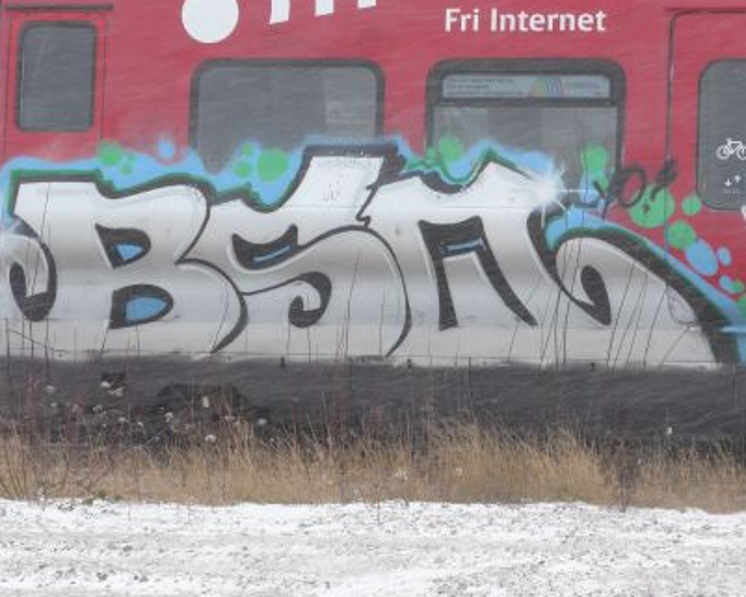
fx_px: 4461
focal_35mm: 202
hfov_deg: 9.6
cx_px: 370
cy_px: 310
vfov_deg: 7.7
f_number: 5.6
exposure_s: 1/100
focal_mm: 32.3
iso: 400
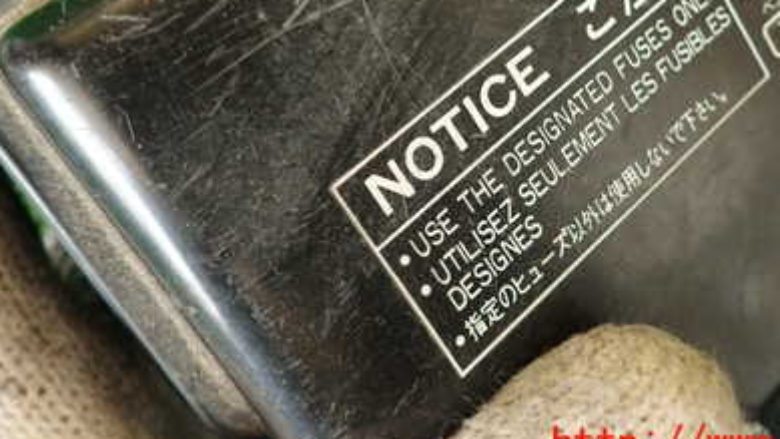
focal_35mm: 42
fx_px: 869
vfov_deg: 27.1
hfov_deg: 48.3
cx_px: 403
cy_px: 20
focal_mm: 4.5
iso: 200
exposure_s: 1/40
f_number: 2
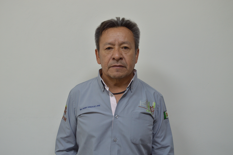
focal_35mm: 42
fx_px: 272
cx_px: 116
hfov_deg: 46.4
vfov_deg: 31.8
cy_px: 78
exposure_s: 1/40
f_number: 4.5
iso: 400
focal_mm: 28
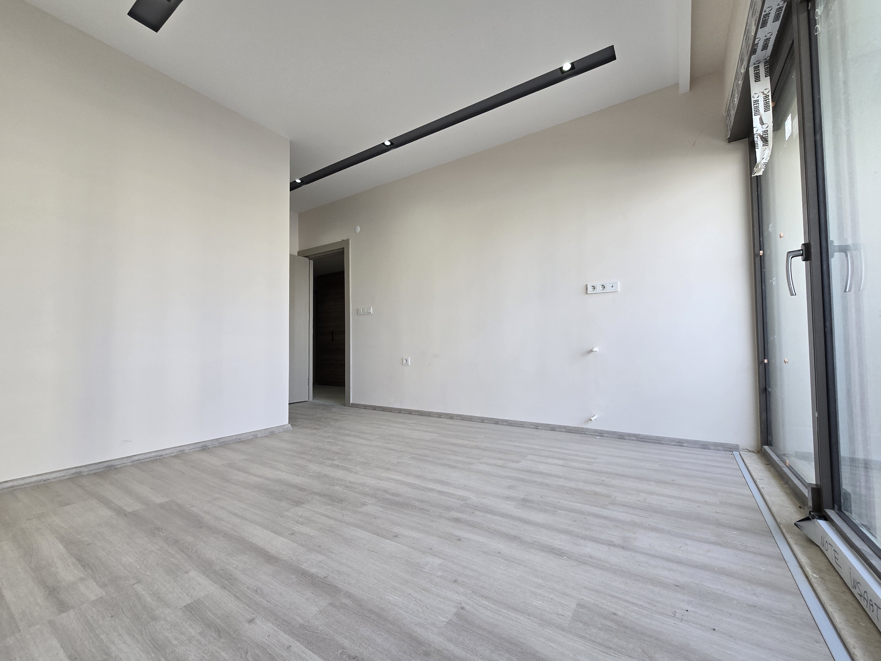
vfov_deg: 89.9
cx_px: 440
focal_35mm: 13
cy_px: 330
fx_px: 331
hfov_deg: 106.2
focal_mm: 2.2
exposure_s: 1/100
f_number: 2.2
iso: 50
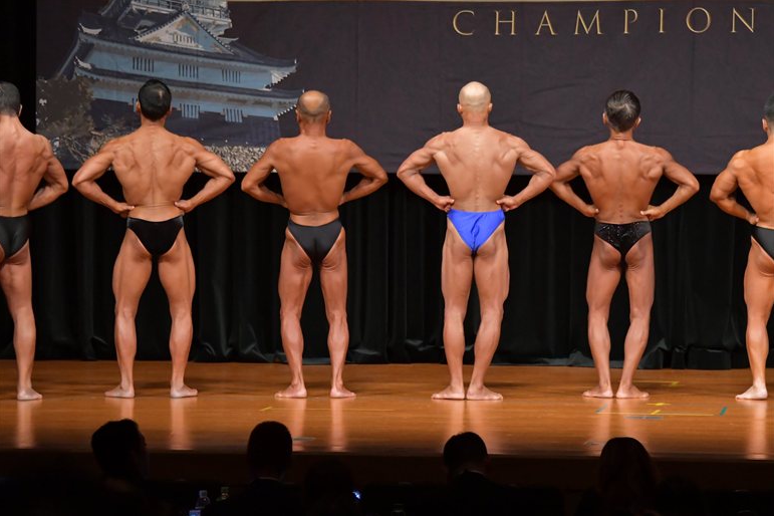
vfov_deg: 6.8
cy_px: 258
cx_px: 386
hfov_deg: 10.1
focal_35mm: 203
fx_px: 4364
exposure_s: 1/400
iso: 5000
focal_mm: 135
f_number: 5.6
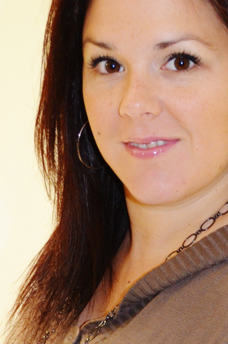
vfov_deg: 14.6
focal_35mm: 139
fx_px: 1323
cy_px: 356
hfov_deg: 9.8
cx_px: 174
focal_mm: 29
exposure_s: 1/60
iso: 1100
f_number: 4.5
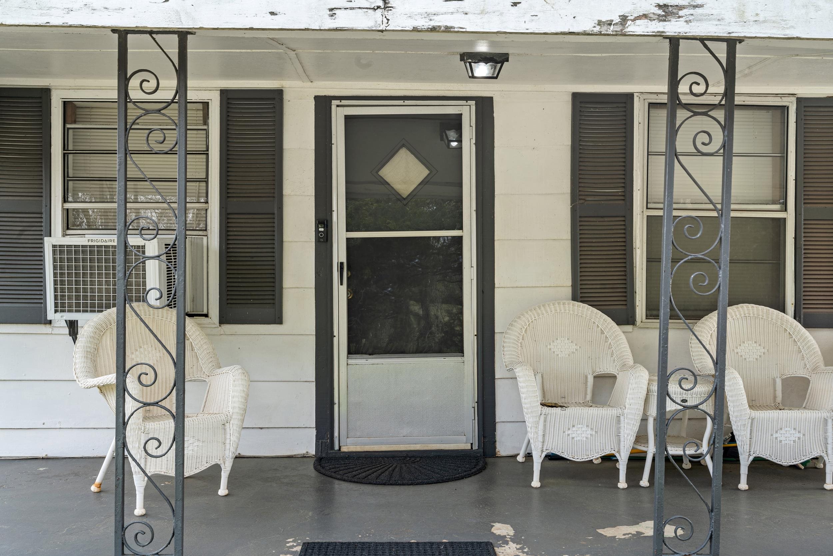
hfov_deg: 55.1
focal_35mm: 34
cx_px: 416
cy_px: 278
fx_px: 798
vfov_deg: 38.4
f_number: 11
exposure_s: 1/15
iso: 100
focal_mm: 34.5
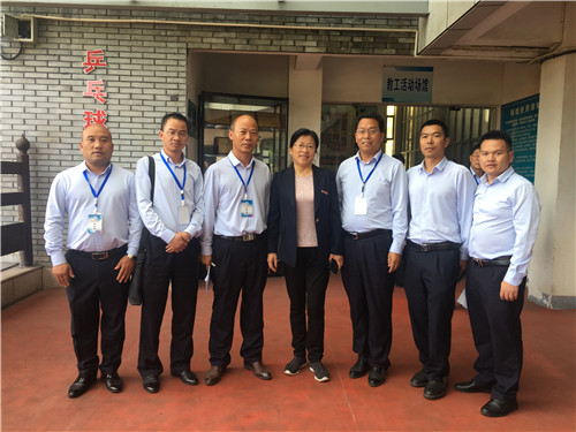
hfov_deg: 61.7
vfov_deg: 48.2
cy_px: 216
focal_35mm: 29
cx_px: 288
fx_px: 483
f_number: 2.2
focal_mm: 4.15
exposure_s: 1/50
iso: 25
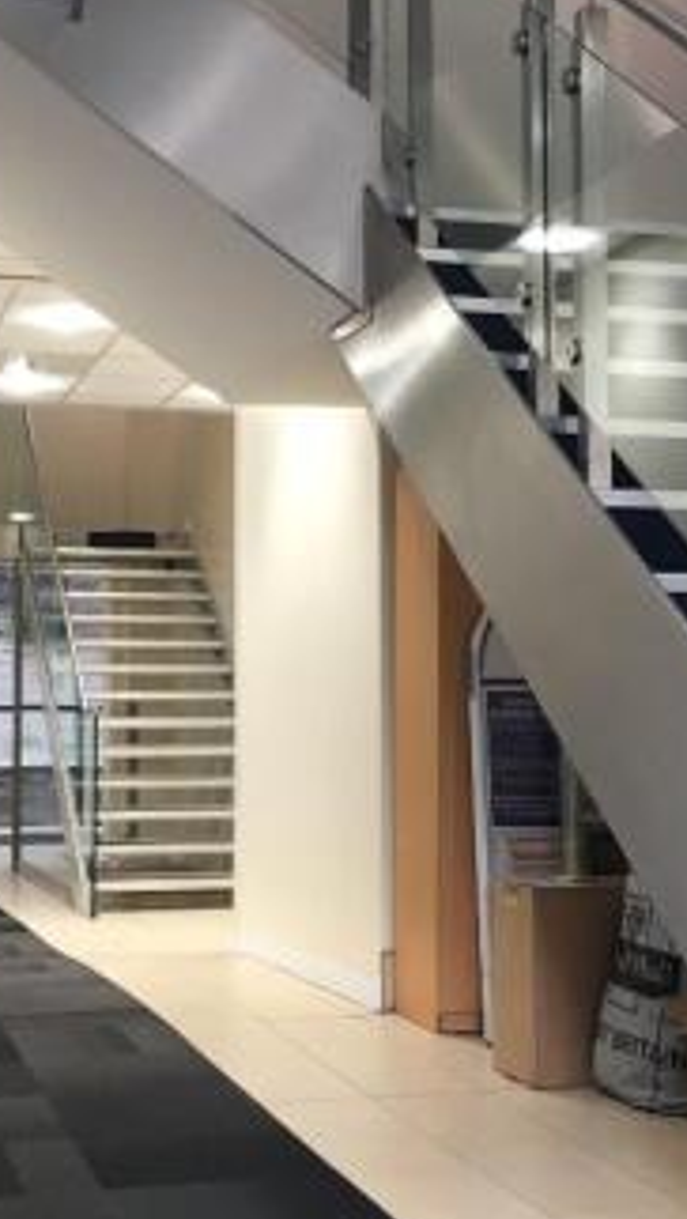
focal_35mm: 57
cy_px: 594
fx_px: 1844
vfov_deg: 36.6
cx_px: 319
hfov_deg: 21.1
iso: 80
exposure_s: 1/33
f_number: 2.2
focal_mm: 4.15
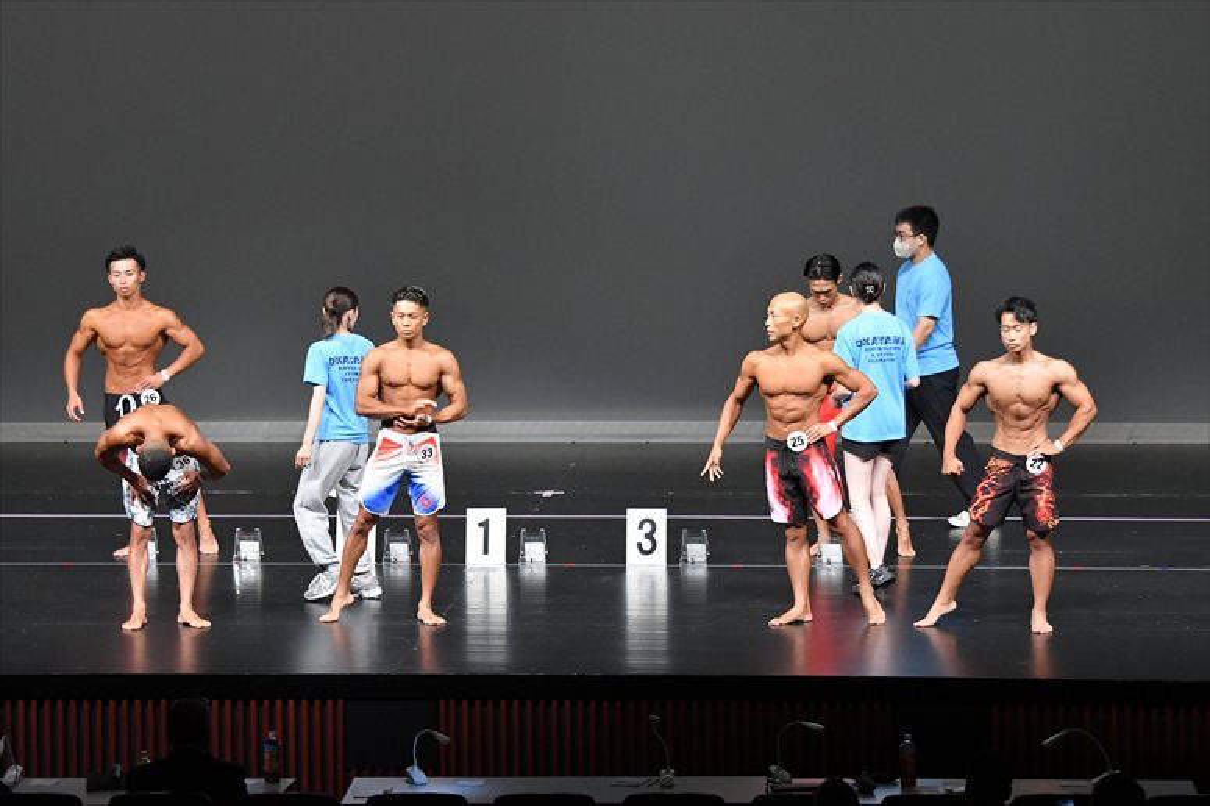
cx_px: 605
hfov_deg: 13.7
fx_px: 5039
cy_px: 403
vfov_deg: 9.1
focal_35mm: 150
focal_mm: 100
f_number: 5.6
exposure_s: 1/400
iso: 4000
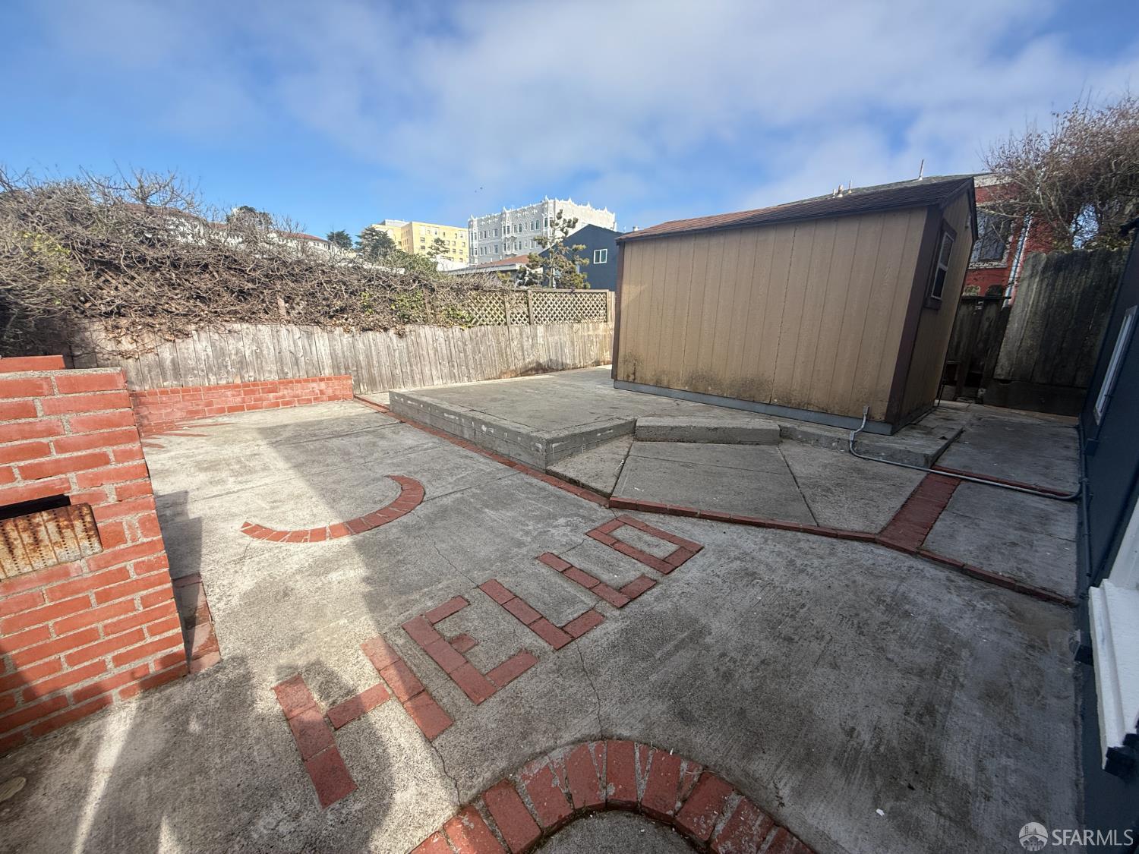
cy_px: 427
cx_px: 570
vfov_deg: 85.7
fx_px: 461
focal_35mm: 14
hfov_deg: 102.1
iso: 50
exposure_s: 1/1235
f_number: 2.2
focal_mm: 2.22
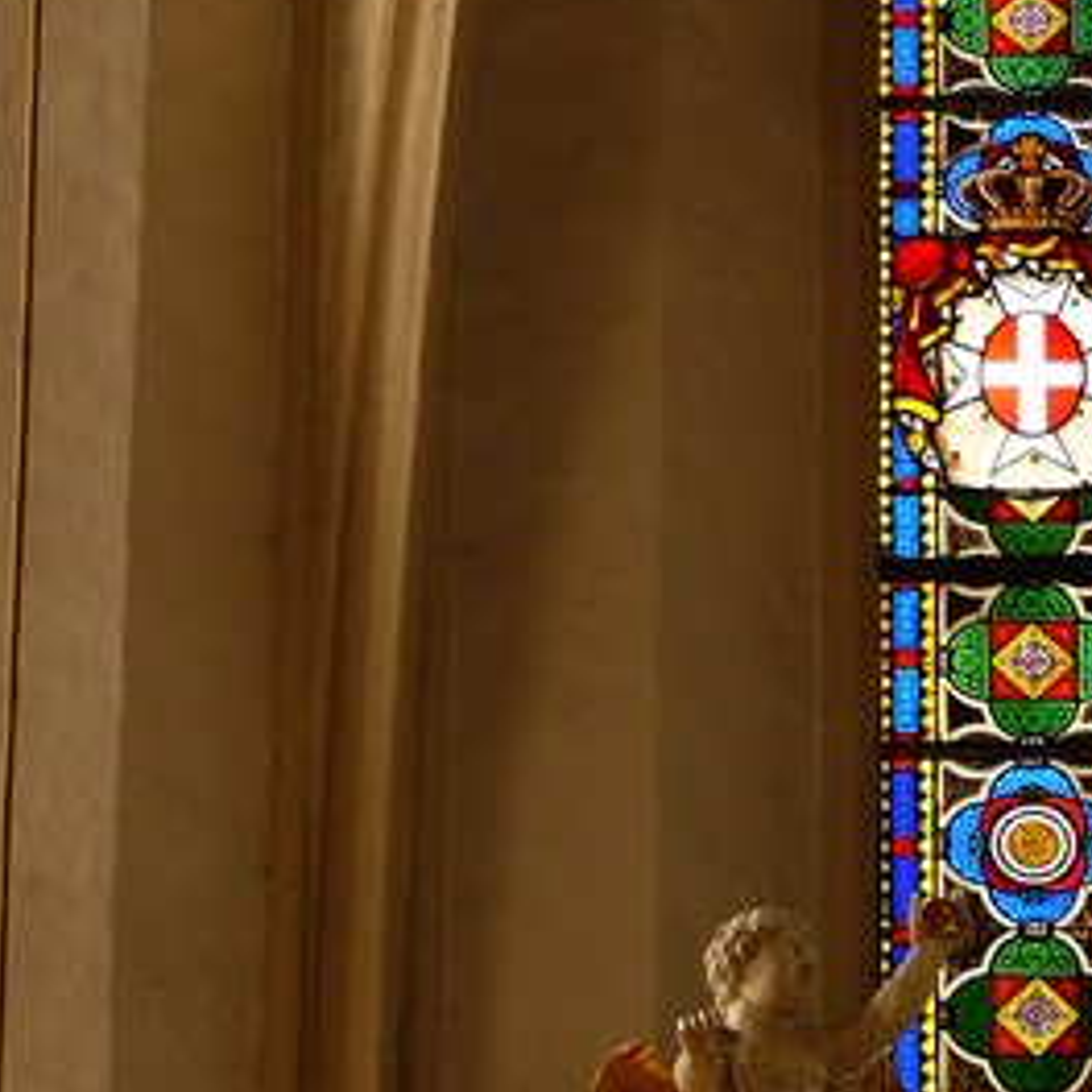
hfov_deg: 6.4
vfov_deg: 6.4
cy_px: 165
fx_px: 9779
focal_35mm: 274
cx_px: 1129
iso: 160
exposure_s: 1/30
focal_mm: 23.1
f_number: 3.6
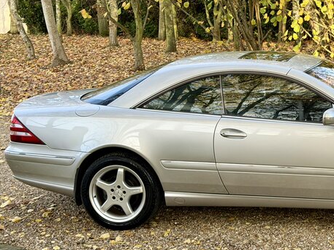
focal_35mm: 84
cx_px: 292
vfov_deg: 17.6
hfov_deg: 22.8
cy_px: 109
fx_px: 811
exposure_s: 1/356
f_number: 1.78
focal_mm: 6.76
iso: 64
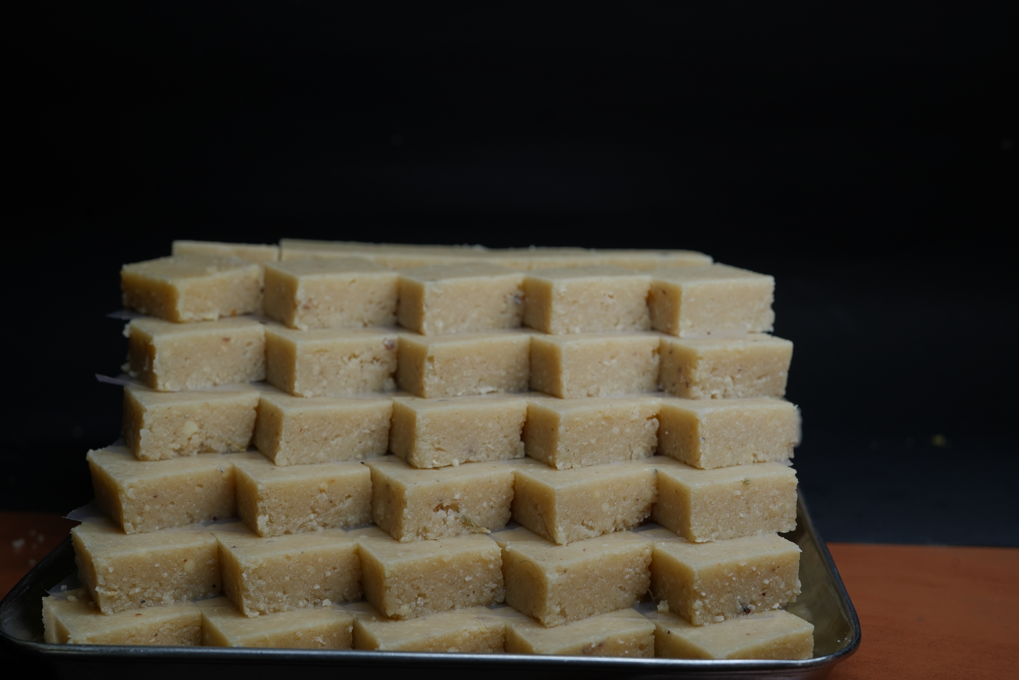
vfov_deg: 27.0
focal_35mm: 50
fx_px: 1415
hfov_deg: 39.6
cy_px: 340
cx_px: 510
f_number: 6.3
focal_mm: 50
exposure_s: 1/100
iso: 200
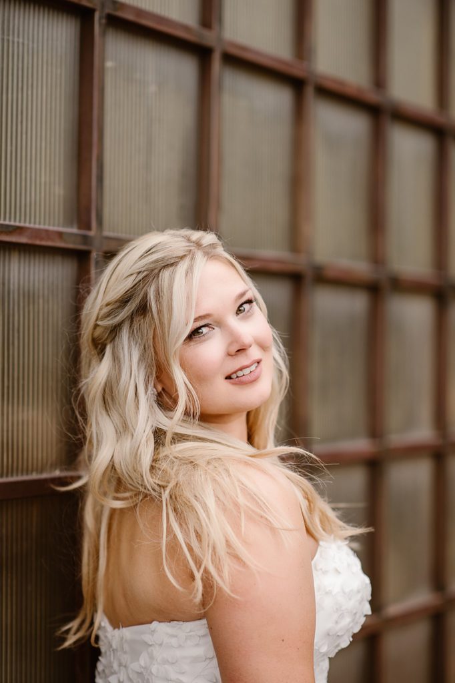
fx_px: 1612
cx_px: 228
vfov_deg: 23.9
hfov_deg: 16.1
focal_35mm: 85
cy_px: 342
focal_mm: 85
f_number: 2
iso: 250
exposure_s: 1/1000
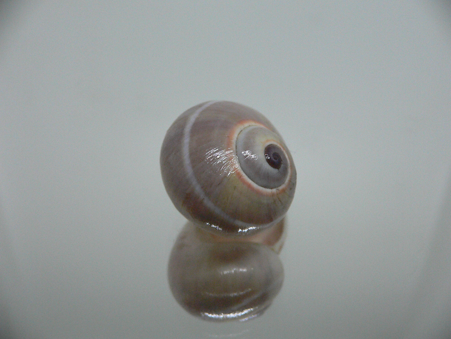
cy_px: 170
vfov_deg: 40.7
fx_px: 456
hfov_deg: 52.6
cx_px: 226
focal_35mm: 35
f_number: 2.8
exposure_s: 1/60
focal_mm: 4.6
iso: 200
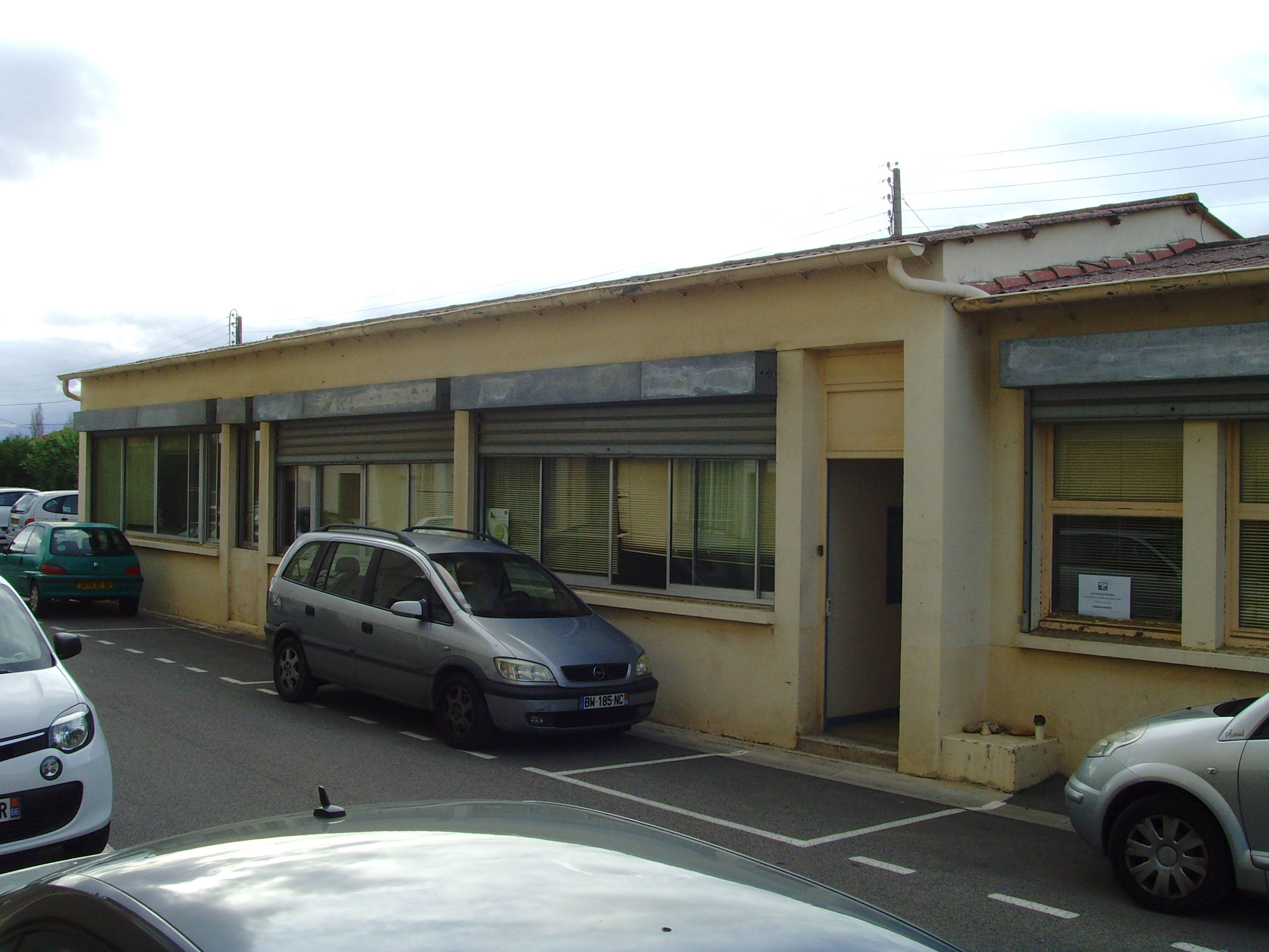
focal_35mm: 39
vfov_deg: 36.8
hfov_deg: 47.9
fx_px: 1430
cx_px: 634
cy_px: 476
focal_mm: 6.6
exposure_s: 1/180
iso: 80
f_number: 6.3
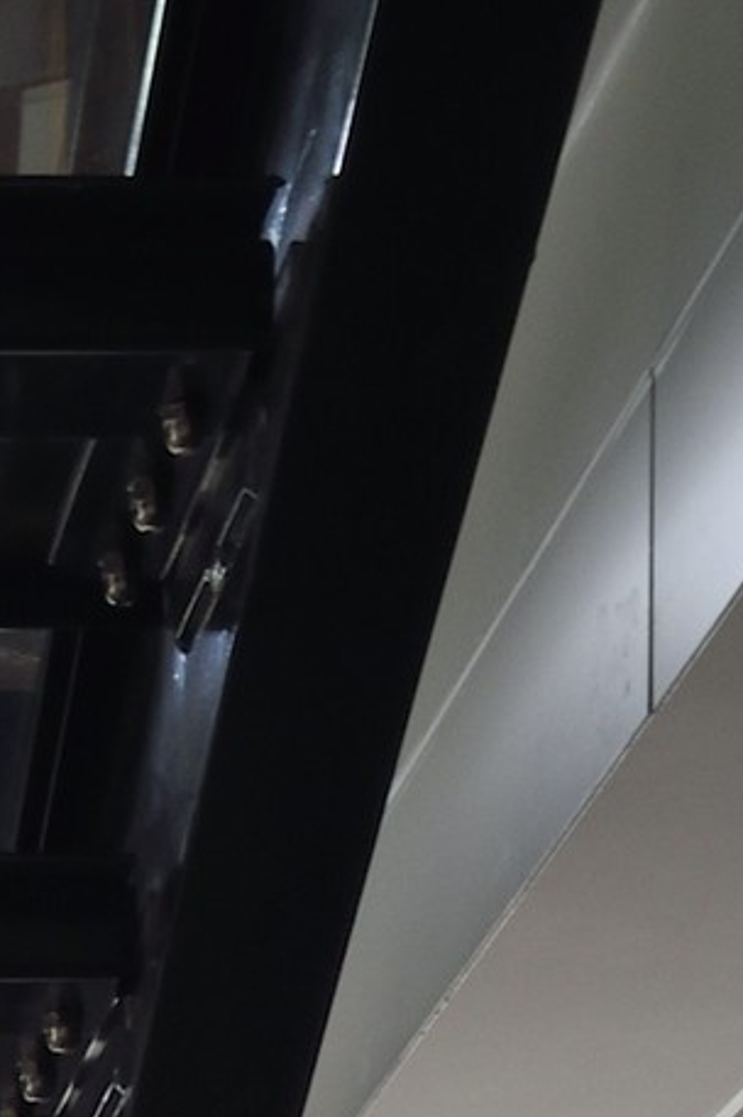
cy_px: 2755
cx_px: -577
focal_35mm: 179
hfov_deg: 7.4
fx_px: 5550
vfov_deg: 10.0
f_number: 22
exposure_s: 1/13
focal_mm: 34
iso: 800
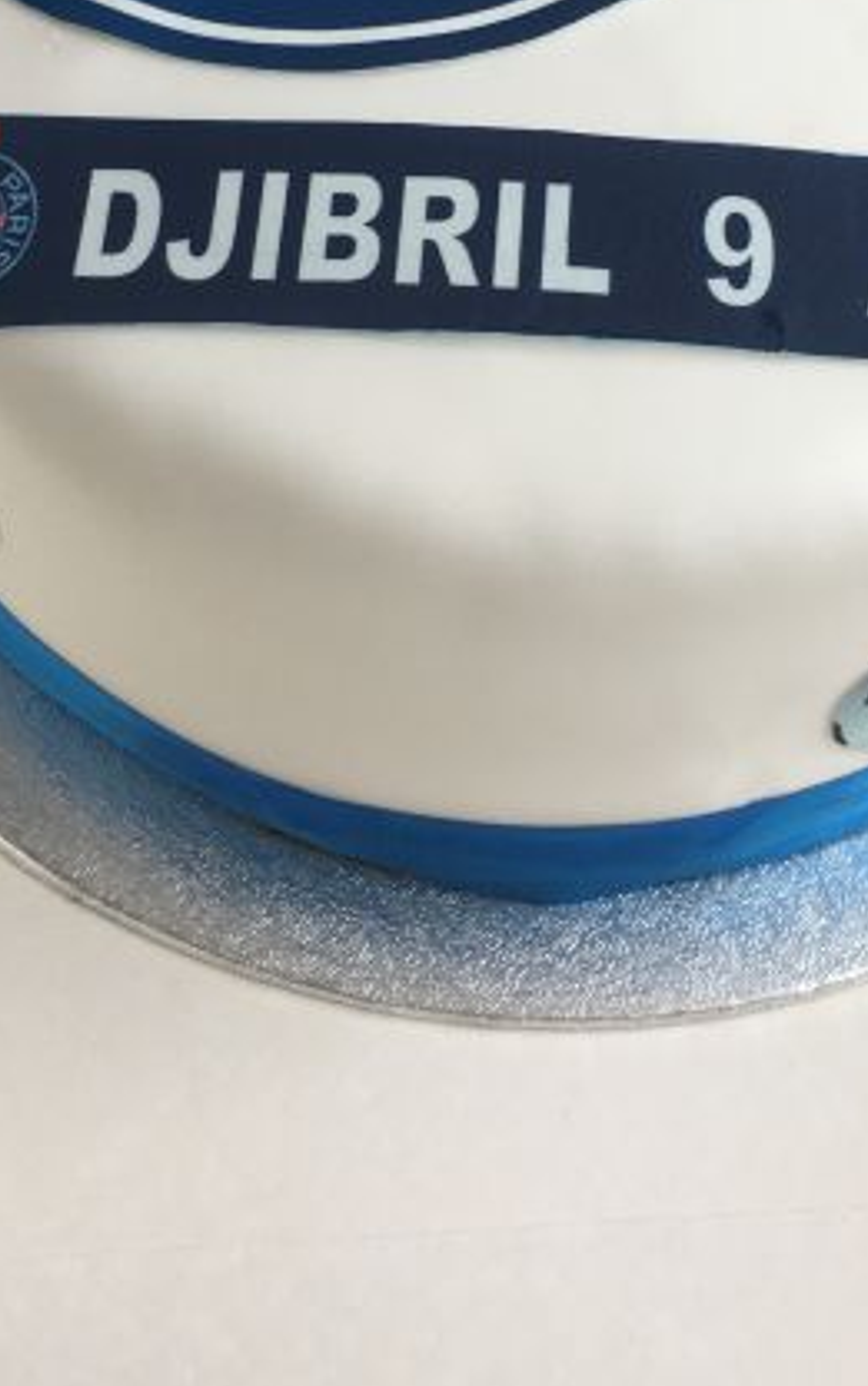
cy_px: 216
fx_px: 2231
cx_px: 509
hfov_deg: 22.0
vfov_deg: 33.2
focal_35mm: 59
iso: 32
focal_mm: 4.15
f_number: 2.2
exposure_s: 1/100
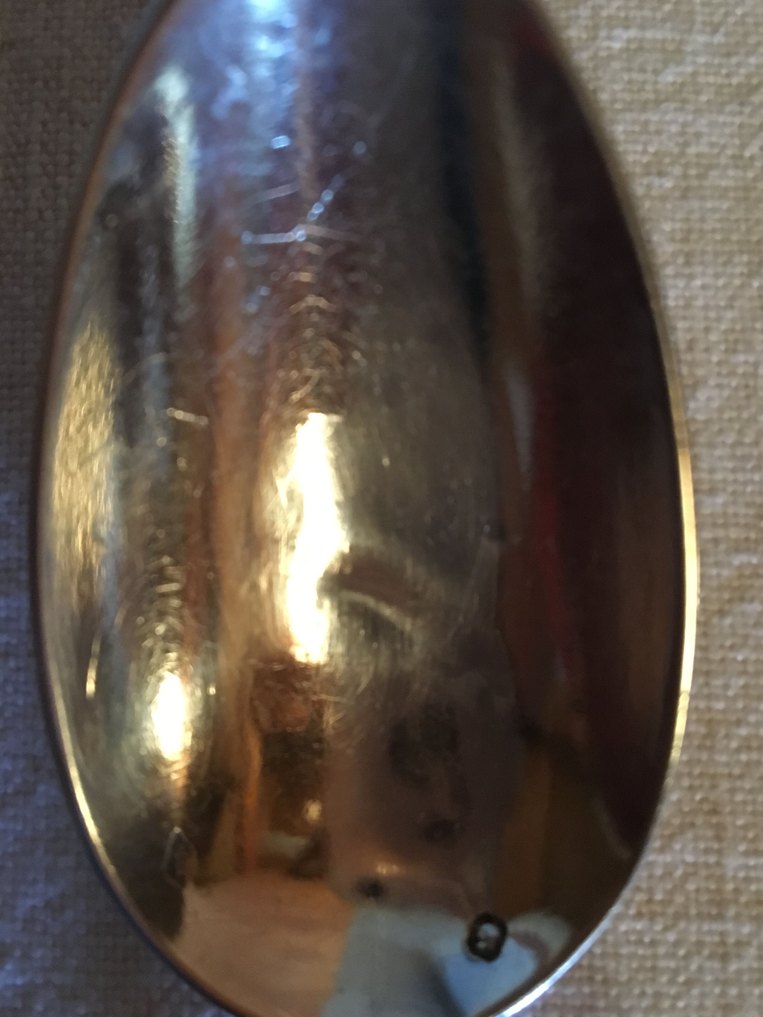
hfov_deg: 46.8
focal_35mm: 30
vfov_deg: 60.0
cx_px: 387
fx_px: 882
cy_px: 516
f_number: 2.2
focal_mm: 4.15
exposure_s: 1/17
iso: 320
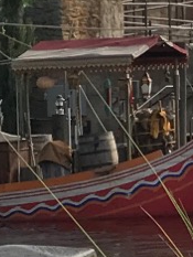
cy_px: -51
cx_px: 1007
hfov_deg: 2.9
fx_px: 3632
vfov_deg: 4.0
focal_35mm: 489
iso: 20
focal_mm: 6.6
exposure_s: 1/361
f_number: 2.8
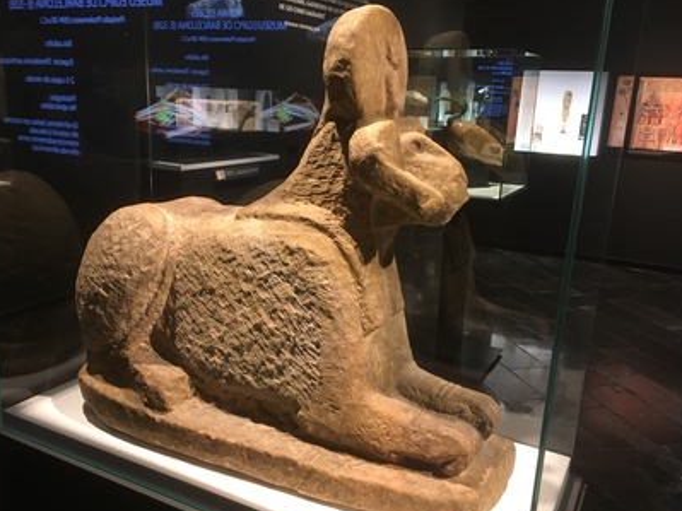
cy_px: 272
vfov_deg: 44.1
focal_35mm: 32
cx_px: 332
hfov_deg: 56.8
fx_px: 630
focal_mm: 4.15
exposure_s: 1/33
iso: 200
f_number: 2.2
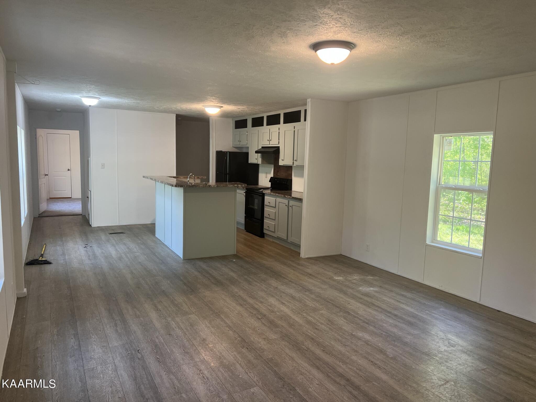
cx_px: 268
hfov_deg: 67.3
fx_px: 403
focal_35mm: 26
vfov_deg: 53.1
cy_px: 201
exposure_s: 1/60
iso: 64
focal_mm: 5.7
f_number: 1.5
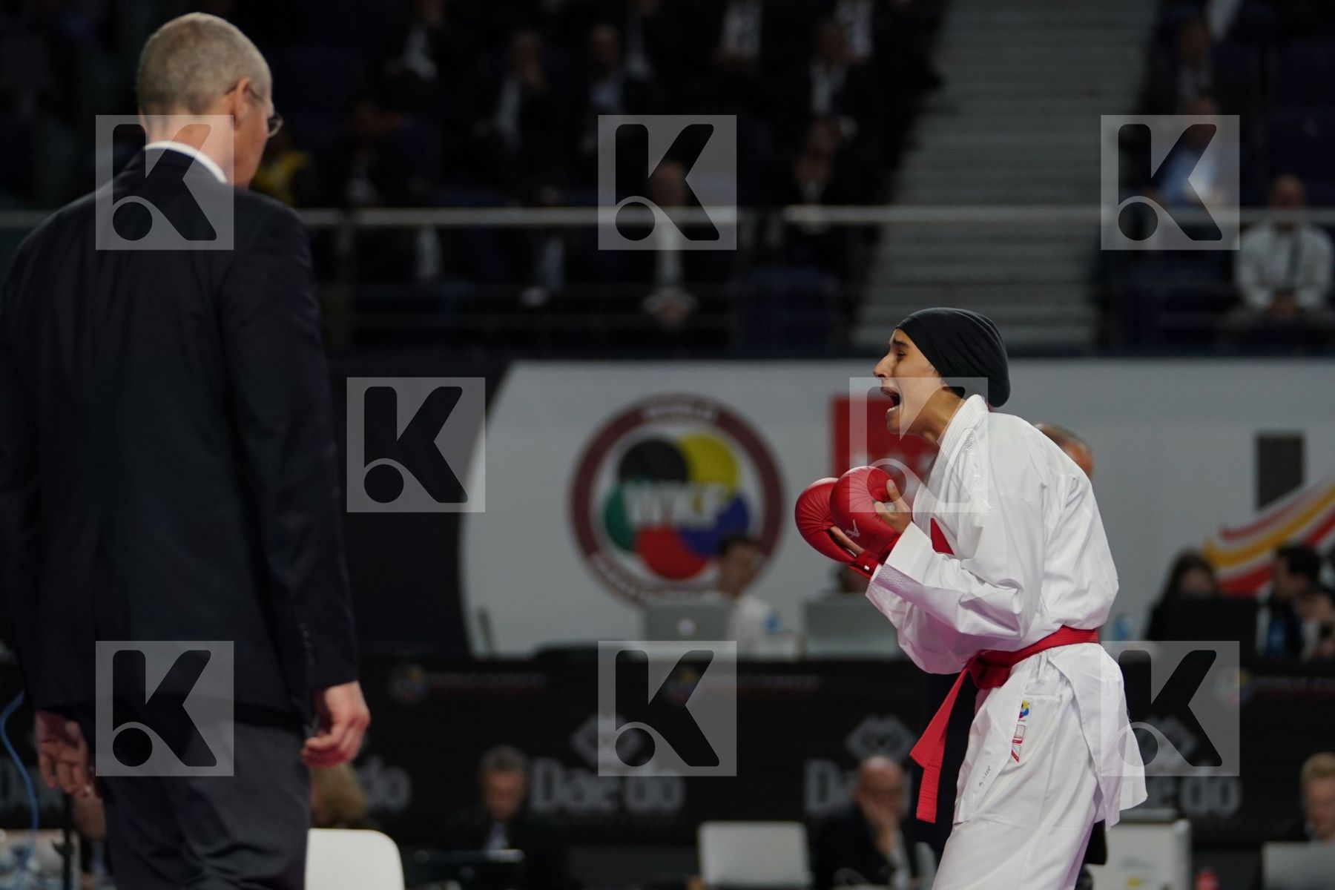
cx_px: 668
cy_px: 445
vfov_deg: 6.4
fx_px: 7898
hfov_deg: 9.7
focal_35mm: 213
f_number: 2.8
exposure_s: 1/1000
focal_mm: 142
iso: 1000
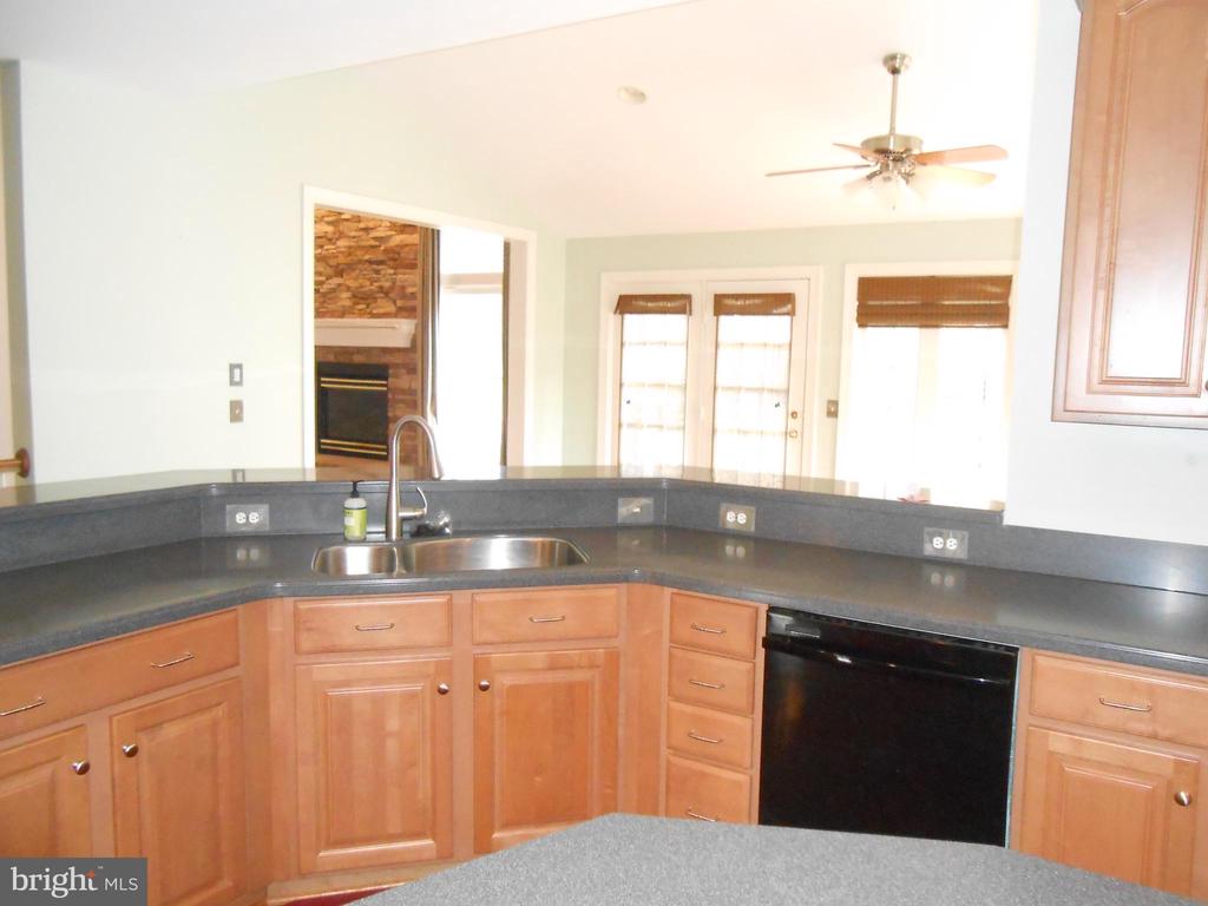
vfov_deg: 53.1
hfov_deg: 67.3
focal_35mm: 26
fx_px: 907
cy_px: 453
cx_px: 604
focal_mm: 4.6
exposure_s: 1/25
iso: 800
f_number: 3.5
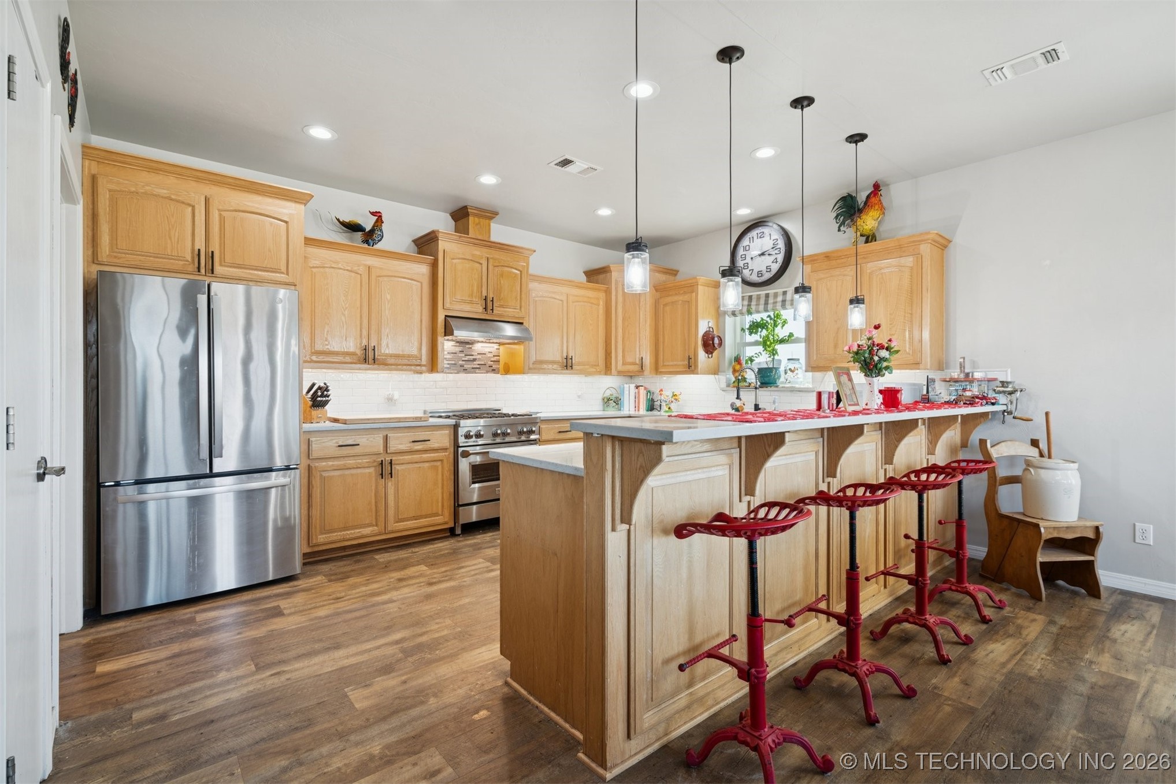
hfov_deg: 96.7
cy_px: 392
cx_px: 588
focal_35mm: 16
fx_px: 523
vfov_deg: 73.8
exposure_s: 1/15
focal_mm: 16
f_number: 7.1
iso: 200
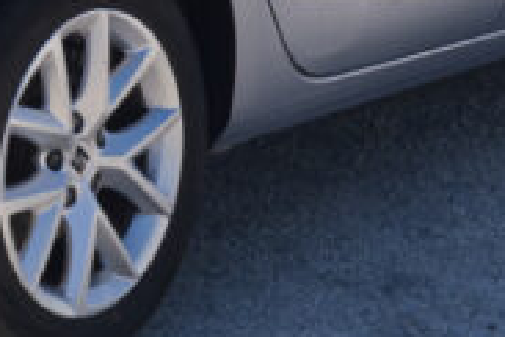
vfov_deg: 6.7
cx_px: -61
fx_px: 2819
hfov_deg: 10.1
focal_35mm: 201
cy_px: -233
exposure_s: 1/200
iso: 160
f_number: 9
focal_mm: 24.2
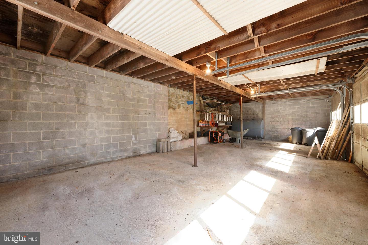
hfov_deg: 104.3
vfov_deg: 81.2
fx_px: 143
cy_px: 122
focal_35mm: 14
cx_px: 184
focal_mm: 14
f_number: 9
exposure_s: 1/25
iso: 640
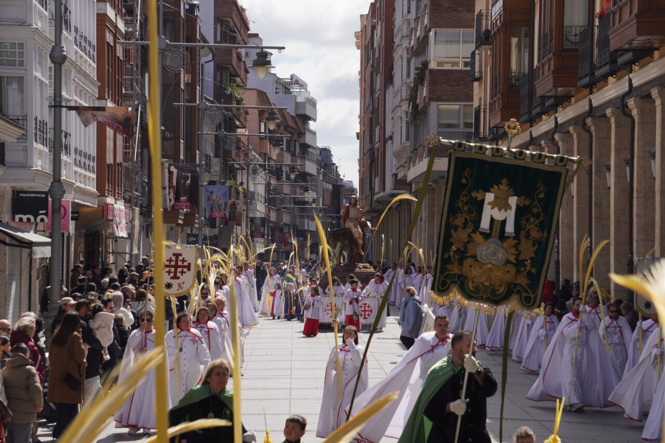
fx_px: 2355
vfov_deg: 10.8
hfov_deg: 16.1
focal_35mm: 128
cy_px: 222
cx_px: 332
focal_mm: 85
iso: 100
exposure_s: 1/400
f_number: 7.1
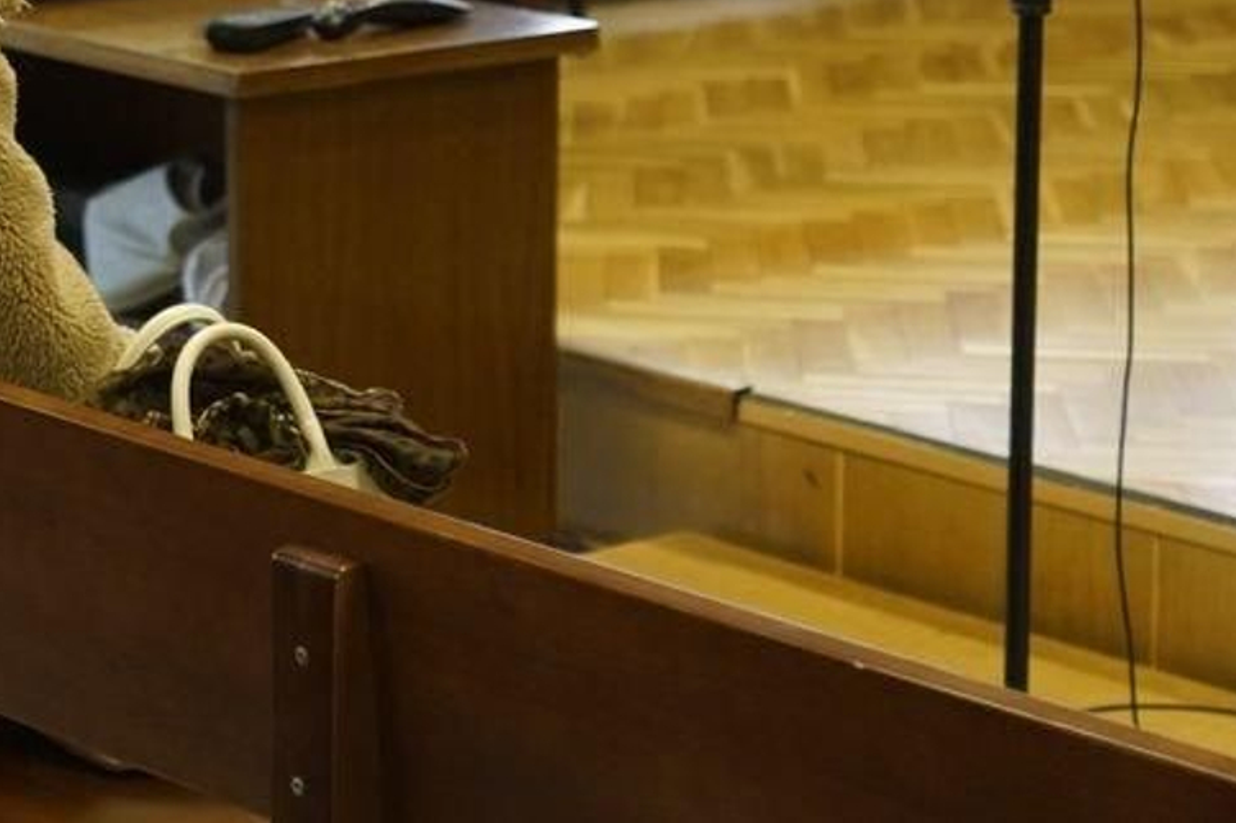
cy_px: -48
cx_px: -57
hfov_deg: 12.7
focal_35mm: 159
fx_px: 5457
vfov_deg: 8.6
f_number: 2.8
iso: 1000
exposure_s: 1/80
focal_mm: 50
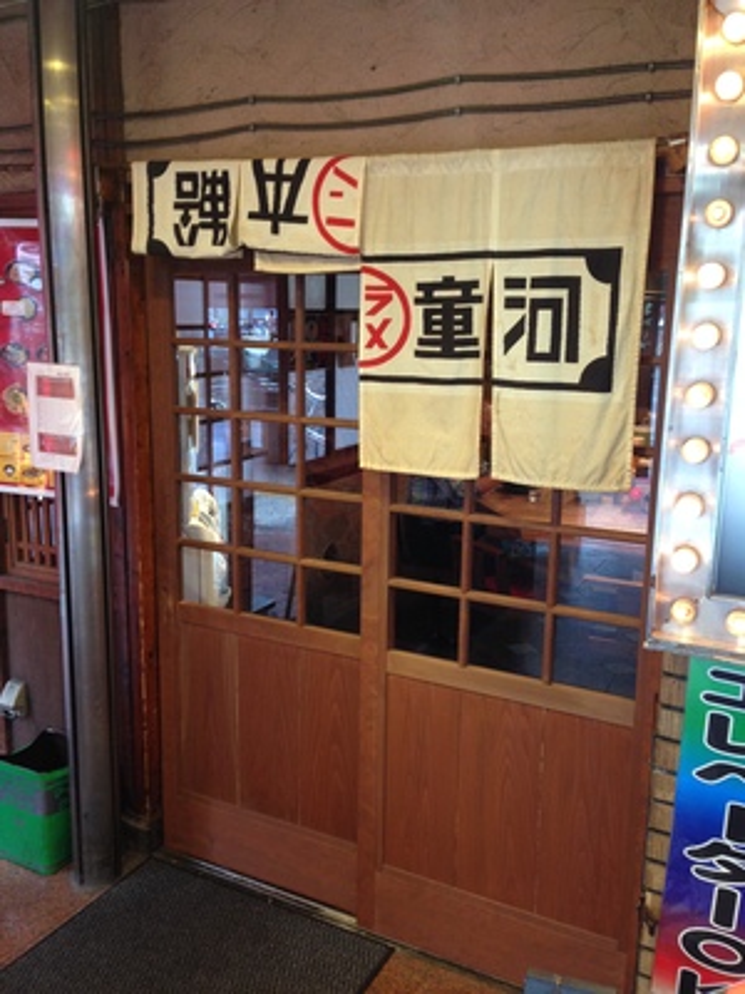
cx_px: 372
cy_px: 497
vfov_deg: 55.4
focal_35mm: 33
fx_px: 947
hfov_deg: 42.9
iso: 100
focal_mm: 4.12
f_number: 2.4
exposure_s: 1/20
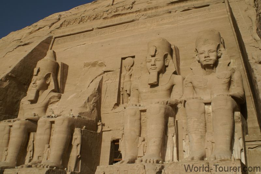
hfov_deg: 46.4
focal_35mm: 42
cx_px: 130
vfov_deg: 32.0
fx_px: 305
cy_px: 87
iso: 100
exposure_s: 1/160
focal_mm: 28
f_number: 10
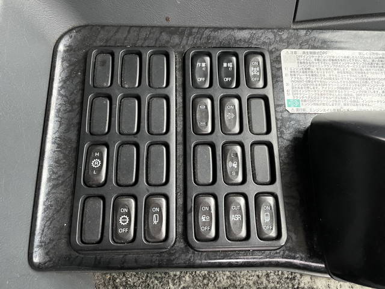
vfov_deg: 53.1
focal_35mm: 26
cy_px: 144
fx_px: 289
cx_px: 192
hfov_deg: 67.3
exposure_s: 1/40
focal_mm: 4.2
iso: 640
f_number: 1.6
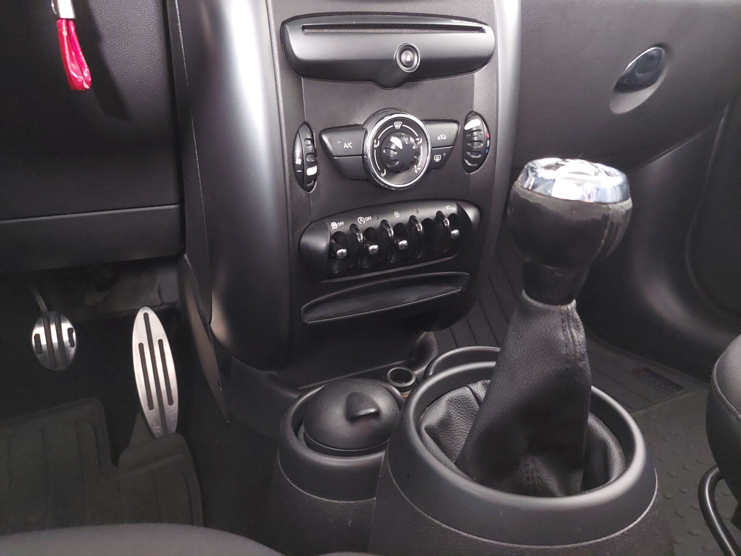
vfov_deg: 54.9
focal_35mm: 25
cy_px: 278
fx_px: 535
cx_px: 370
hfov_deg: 69.4
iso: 2500
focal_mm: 5.23
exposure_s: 1/10.9
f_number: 1.8
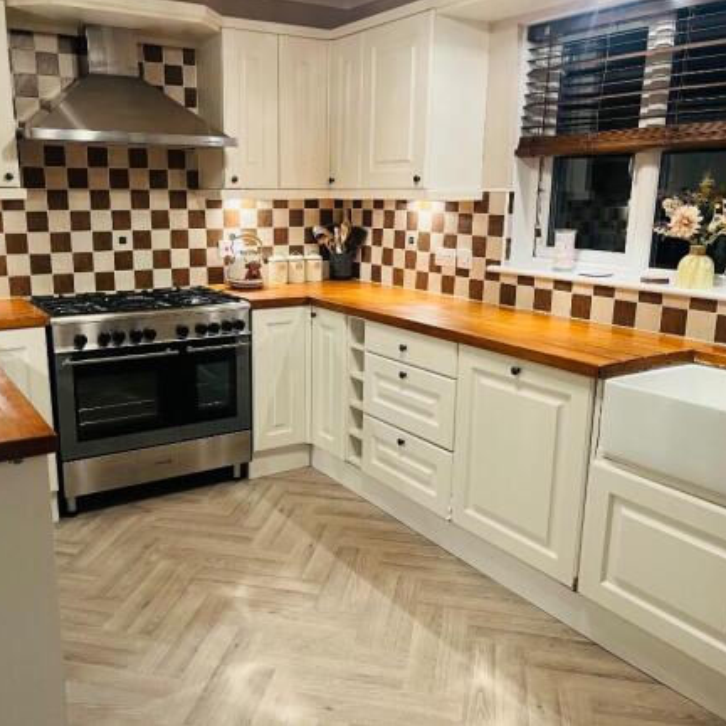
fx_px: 736
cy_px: 360
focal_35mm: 31
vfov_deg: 52.5
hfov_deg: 52.3
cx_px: 308
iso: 160
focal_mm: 5.1
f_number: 1.6
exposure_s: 1/50
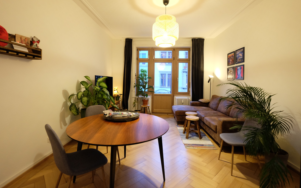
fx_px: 131
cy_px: 84
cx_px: 150
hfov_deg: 97.8
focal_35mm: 16
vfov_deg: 71.0
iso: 1600
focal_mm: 10
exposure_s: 1/15
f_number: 4
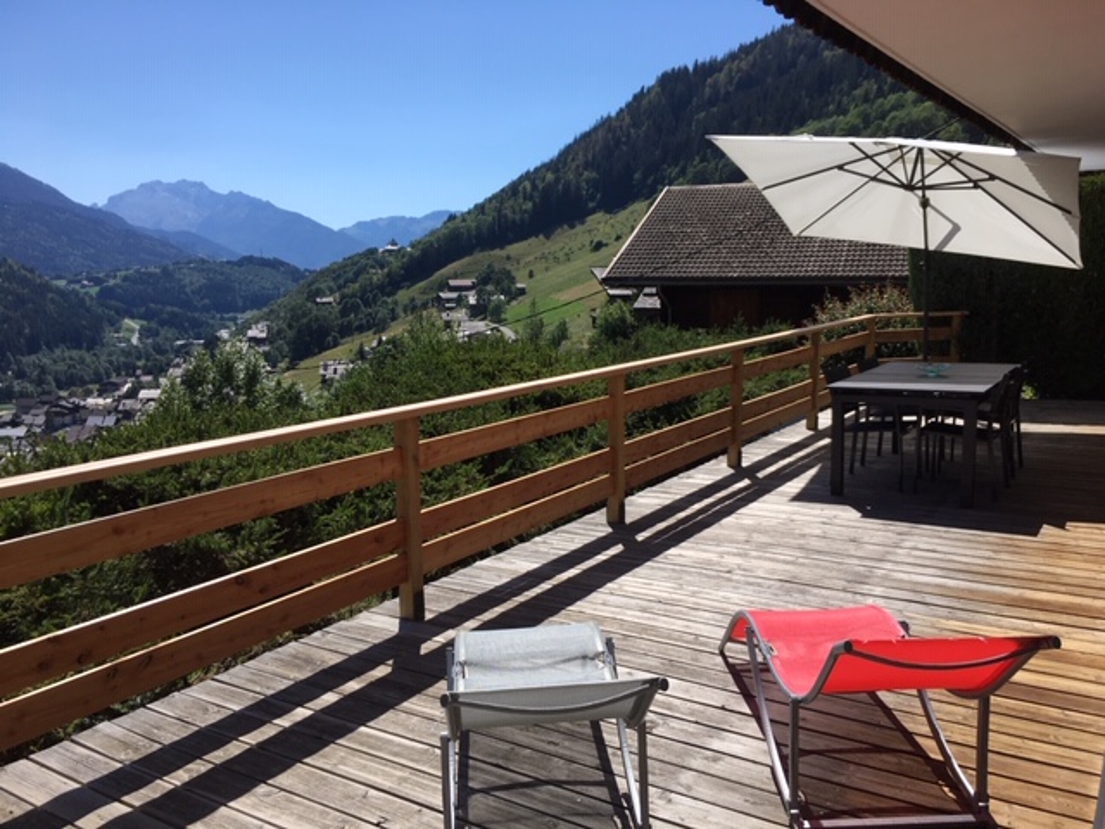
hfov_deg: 61.7
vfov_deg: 48.2
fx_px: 926
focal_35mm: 29
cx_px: 552
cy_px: 414
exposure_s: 1/1748
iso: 25
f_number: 2.2
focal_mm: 4.15
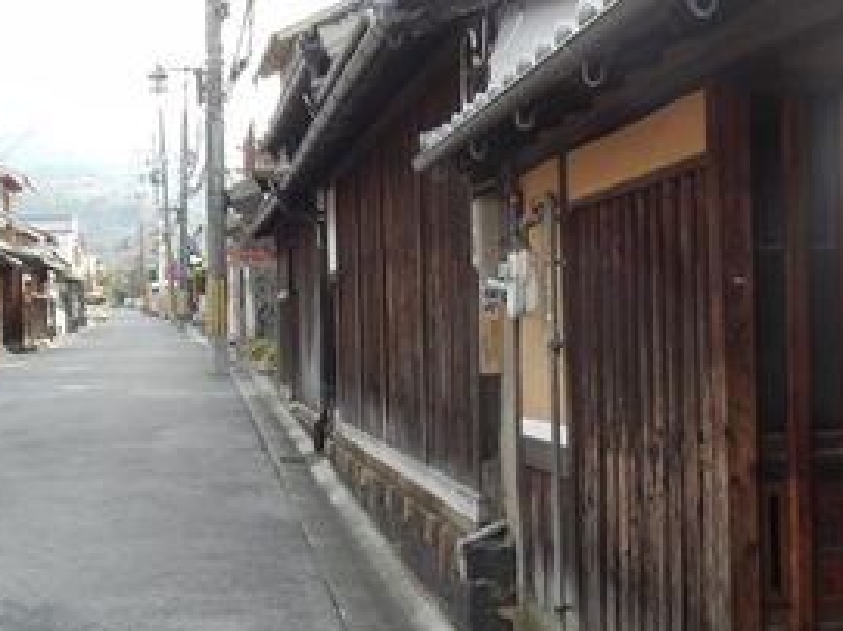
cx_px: 516
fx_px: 1461
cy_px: 359
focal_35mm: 60
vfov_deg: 24.4
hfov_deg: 32.1
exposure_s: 1/200
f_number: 3.2
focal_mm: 4.5
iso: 125
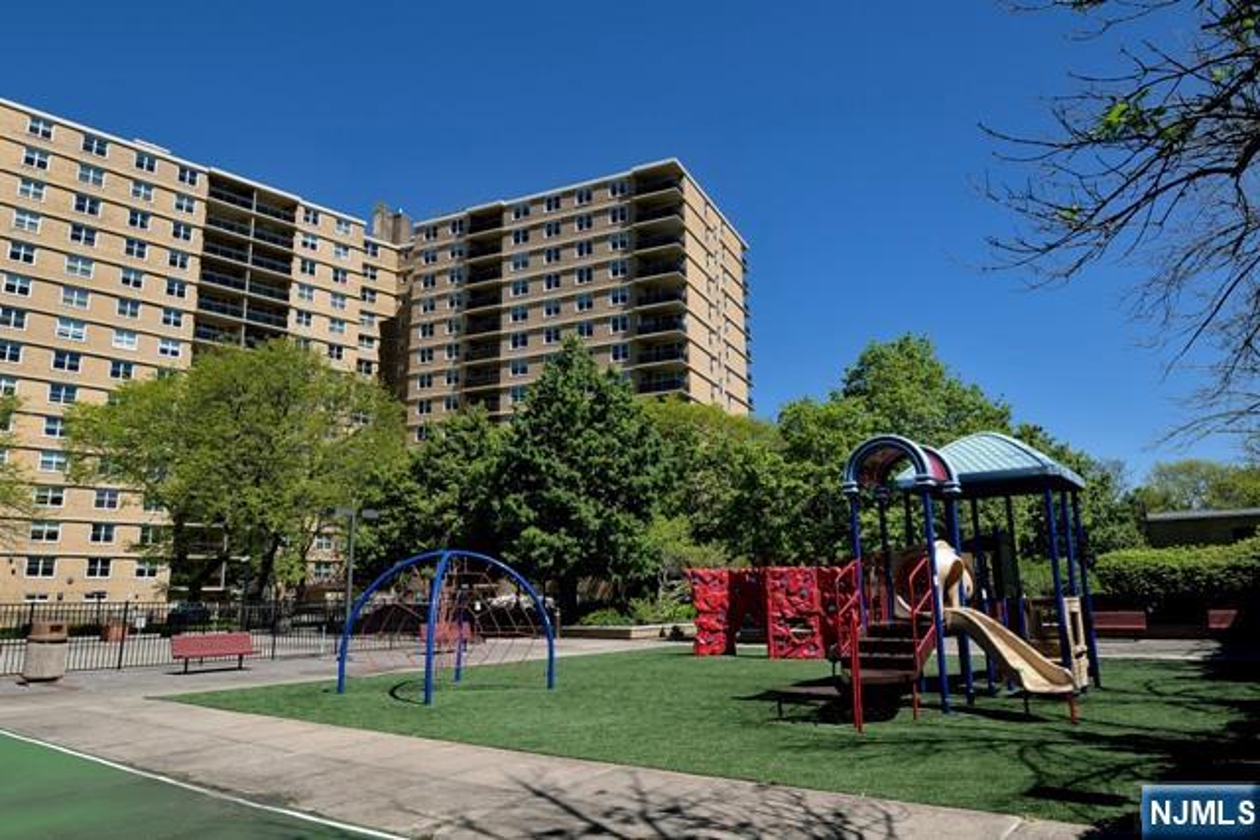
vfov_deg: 56.2
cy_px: 420
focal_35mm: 22
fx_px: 788
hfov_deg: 77.3
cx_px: 630
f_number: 9
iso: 200
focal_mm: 15
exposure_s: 1/320
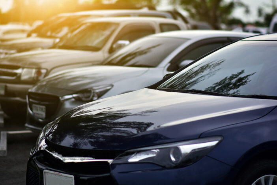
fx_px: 981
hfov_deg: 16.1
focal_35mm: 128
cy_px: 92
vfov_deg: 10.8
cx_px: 138
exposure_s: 1/2000
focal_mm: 85
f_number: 2.2
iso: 500
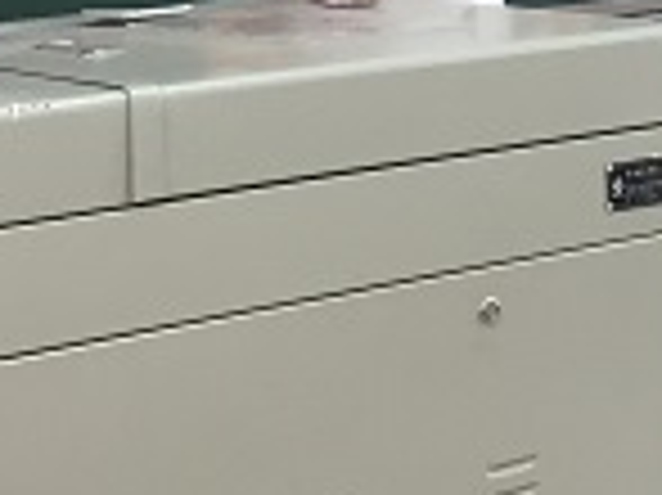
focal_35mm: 126
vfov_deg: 11.1
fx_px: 2408
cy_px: -351
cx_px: 576
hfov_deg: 15.5
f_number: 2.2
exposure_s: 1/33
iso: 100
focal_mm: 4.15
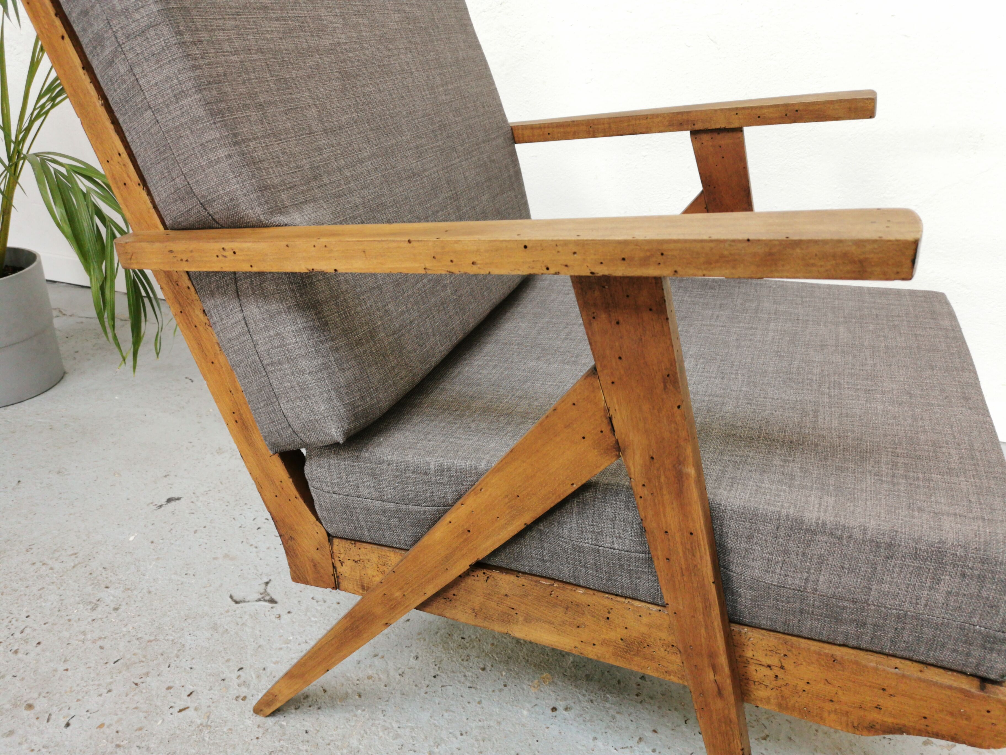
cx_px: 503
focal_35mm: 27
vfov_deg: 51.4
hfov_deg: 65.3
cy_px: 378
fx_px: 785
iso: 200
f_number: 1.8
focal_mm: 5.58
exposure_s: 1/100
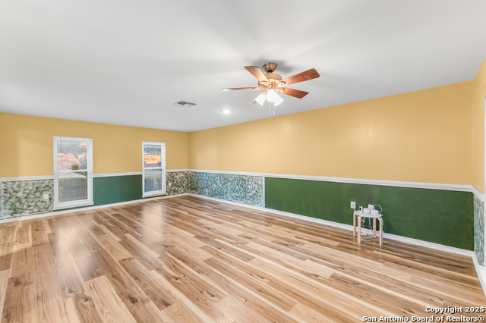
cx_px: 243
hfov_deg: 100.4
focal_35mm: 15
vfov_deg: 77.3
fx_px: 202
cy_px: 162
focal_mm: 15
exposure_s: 1/30
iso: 2500
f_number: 4
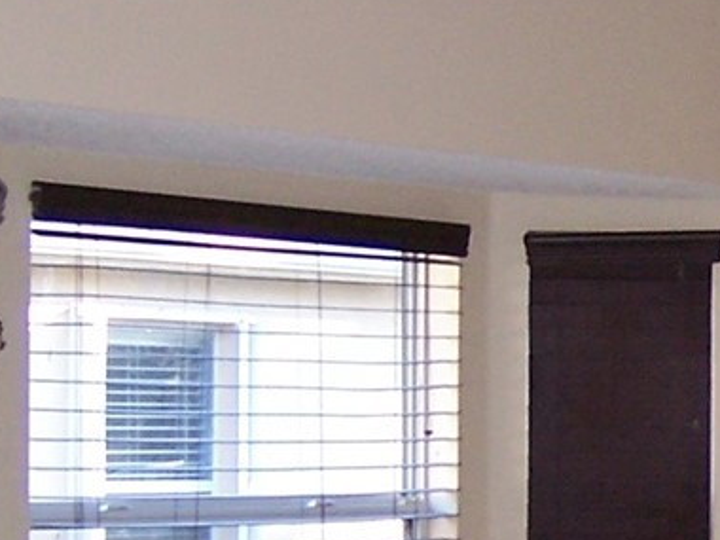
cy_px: 534
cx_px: 987
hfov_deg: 13.6
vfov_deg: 10.6
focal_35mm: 139
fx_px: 2891
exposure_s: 1/60
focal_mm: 5.5
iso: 140
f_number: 2.8
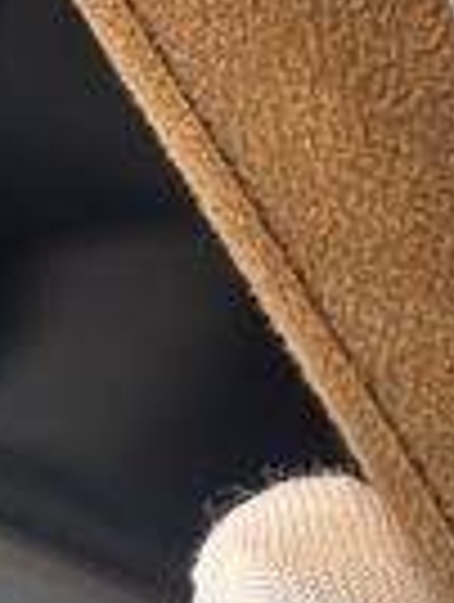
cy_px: -14
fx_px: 2493
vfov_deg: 13.6
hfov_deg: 10.1
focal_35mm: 143
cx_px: 652
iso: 100
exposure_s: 1/103
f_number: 1.78
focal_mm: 6.76
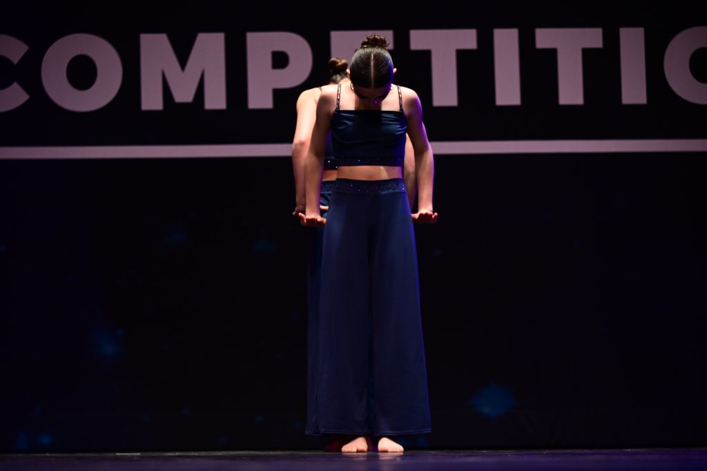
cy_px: 236
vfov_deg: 11.0
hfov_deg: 16.4
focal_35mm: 125
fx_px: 2455
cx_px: 354
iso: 2500
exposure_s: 1/1000
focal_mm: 125
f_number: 3.2
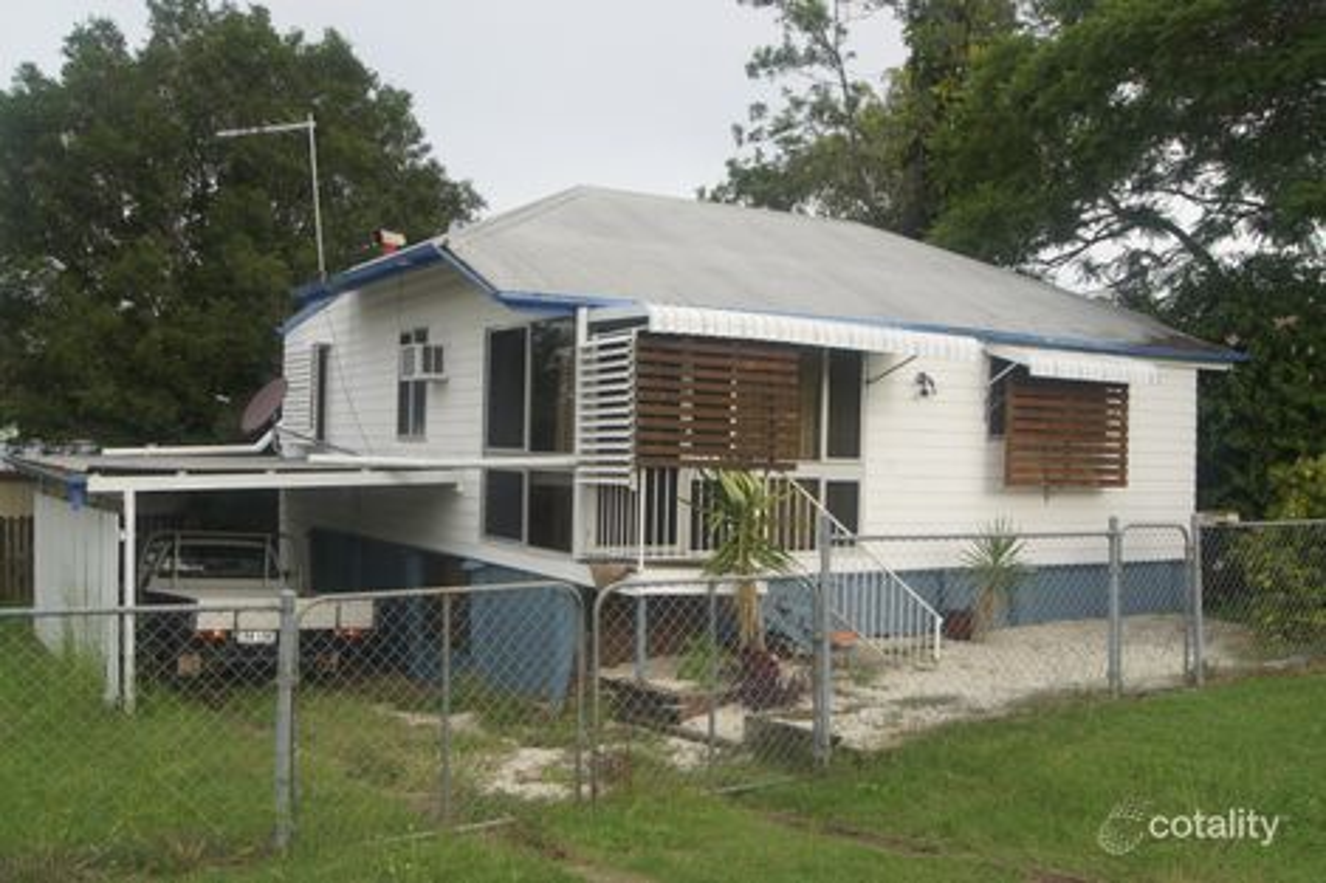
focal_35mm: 33
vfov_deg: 39.9
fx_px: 1215
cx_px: 663
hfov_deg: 57.2
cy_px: 442
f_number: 9
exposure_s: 1/160
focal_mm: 22
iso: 320
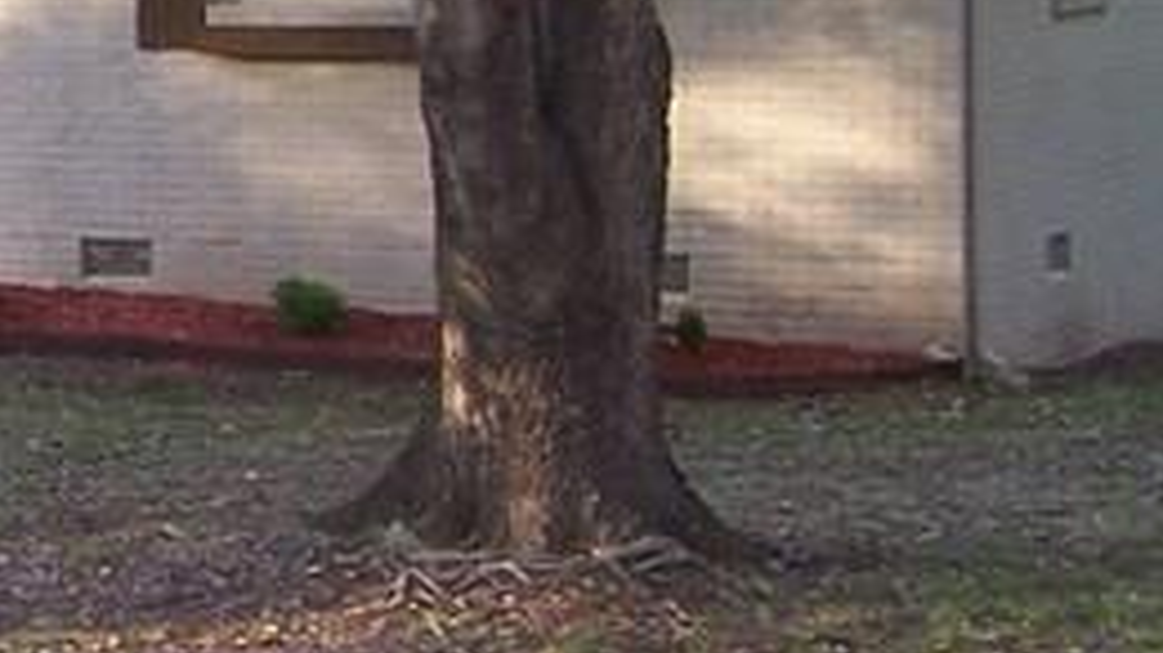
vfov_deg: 7.4
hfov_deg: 12.4
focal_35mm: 163
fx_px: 5025
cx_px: -725
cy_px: -179
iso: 80
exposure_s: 1/30
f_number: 2.8
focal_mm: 6.3
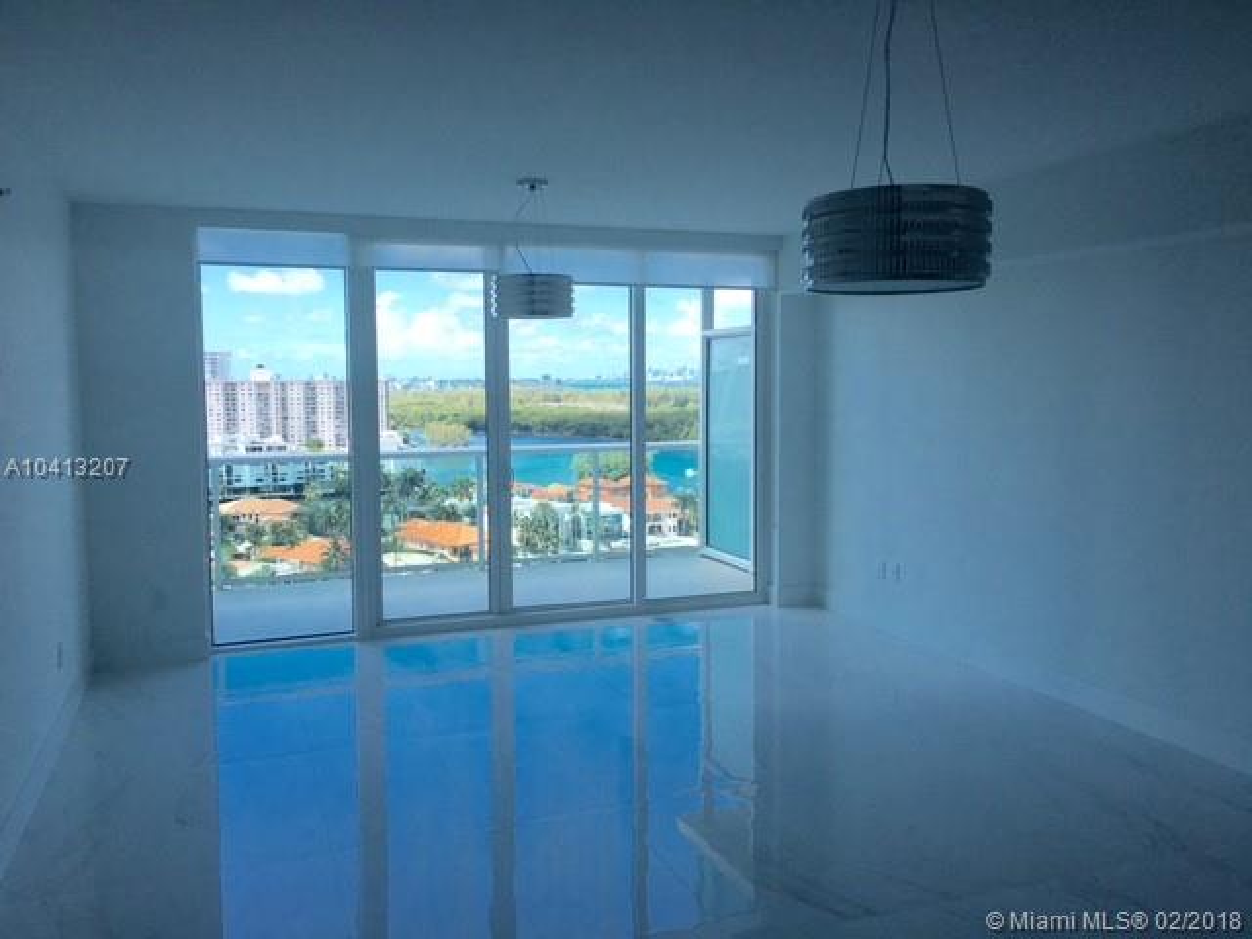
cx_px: 626
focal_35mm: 29
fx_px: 1049
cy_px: 470
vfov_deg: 48.2
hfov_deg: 61.7
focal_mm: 4.15
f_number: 2.2
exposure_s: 1/635
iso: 25
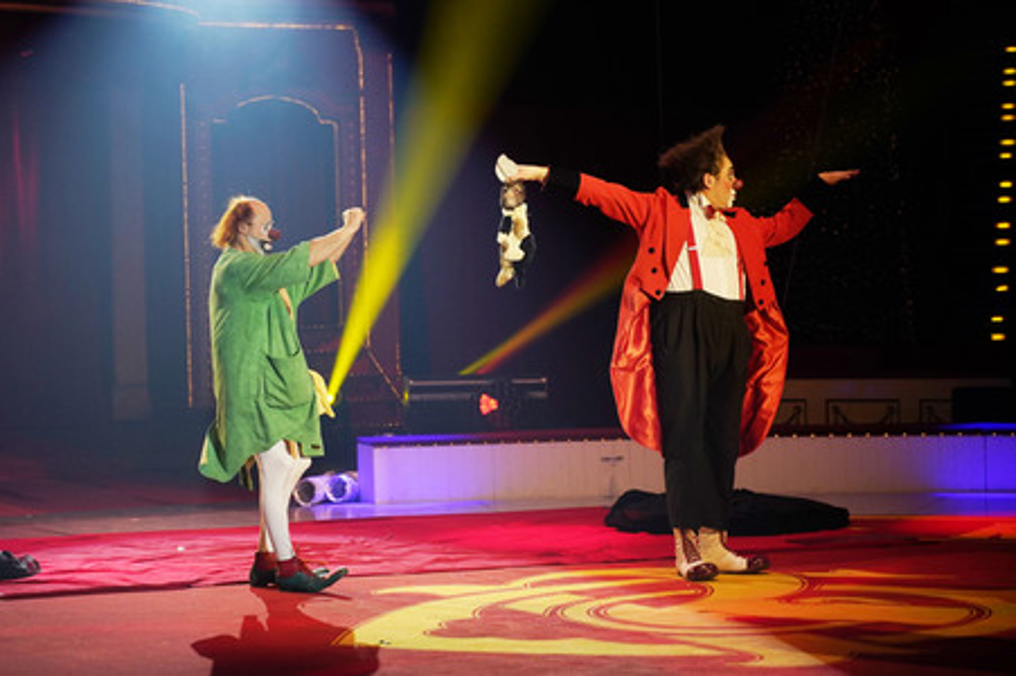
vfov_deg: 18.2
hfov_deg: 27.0
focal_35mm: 75
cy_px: 338
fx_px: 2115
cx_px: 508
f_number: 3.2
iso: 1600
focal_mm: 75
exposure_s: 1/1600
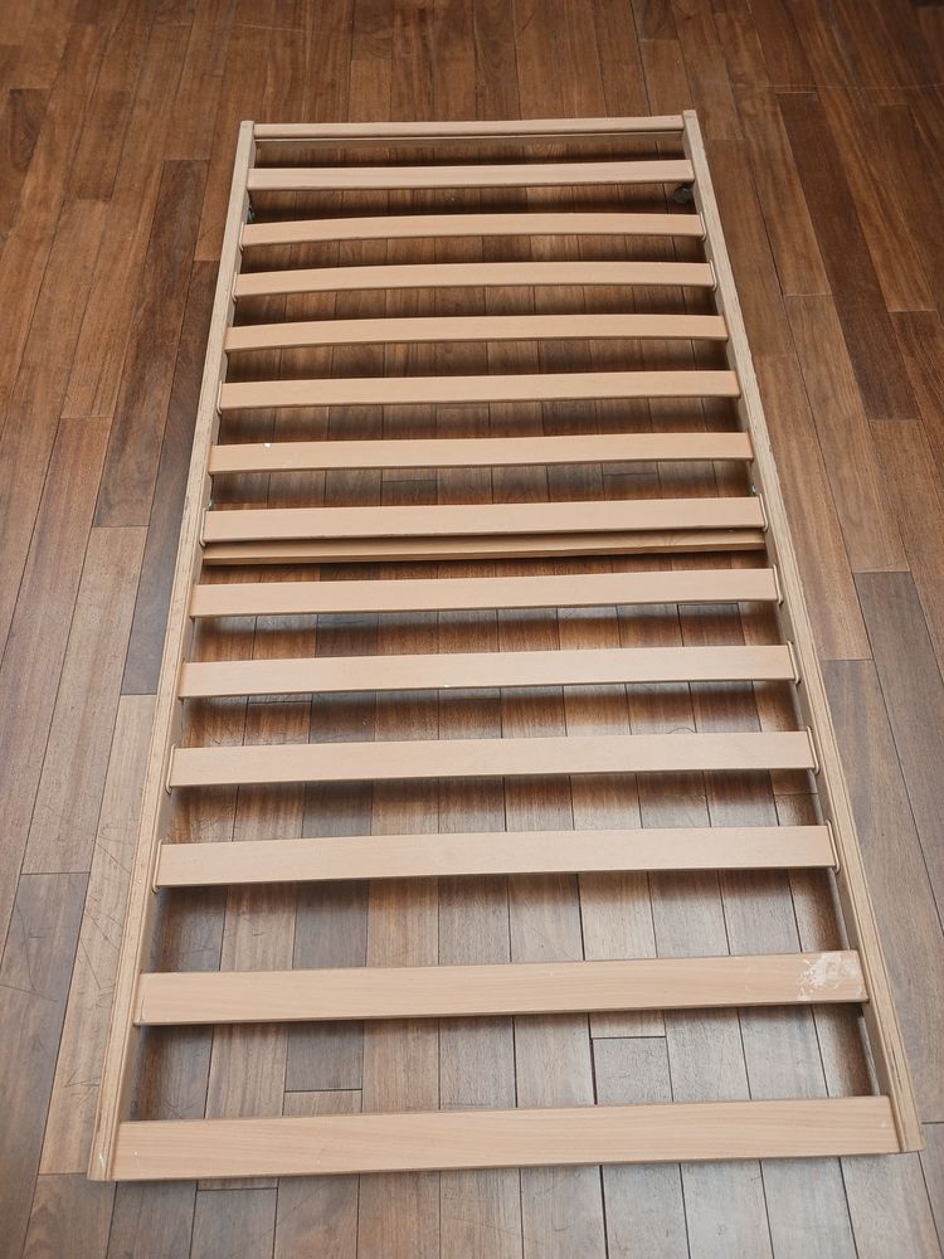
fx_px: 982
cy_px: 630
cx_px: 472
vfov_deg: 65.3
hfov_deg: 51.4
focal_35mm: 27
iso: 25
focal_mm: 4
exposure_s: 1/60
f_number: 1.8
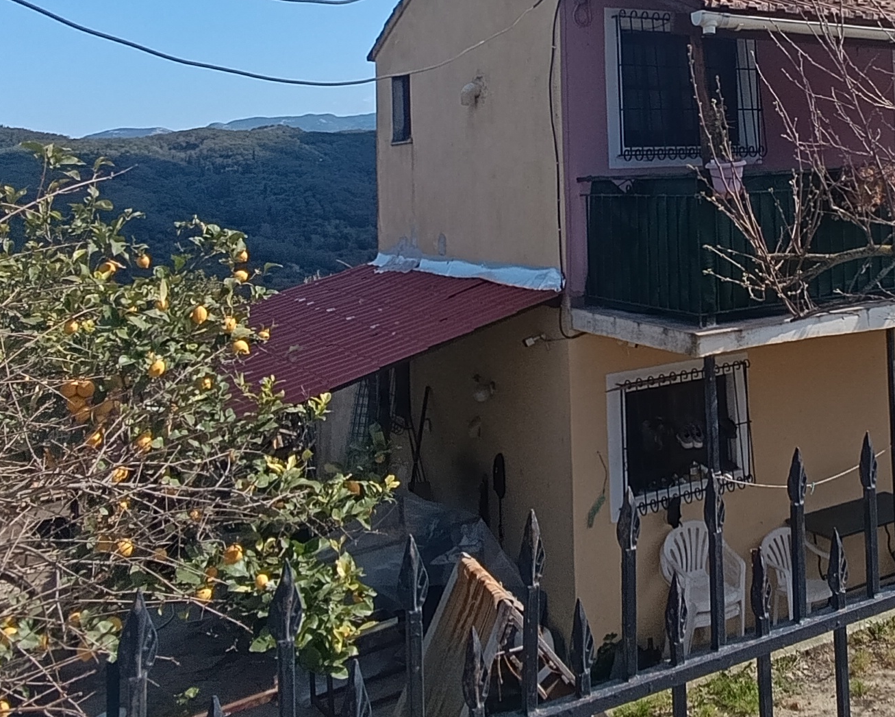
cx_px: 764
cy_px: 101
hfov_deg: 43.7
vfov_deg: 36.4
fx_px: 1033
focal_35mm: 39
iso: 50
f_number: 2.2
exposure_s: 1/929
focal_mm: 1.65
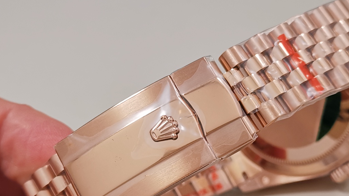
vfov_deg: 20.3
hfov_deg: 35.5
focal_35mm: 59
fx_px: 546
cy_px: 130
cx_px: 174
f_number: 1.8
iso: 125
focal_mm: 4.75
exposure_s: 1/100
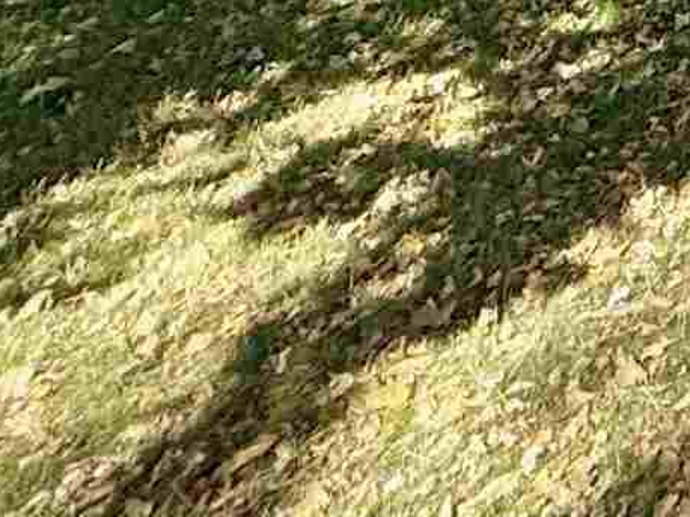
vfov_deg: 11.2
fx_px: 1873
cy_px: -942
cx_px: 1680
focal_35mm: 94
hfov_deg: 14.0
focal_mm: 2.22
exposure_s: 1/876
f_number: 2.2
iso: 50
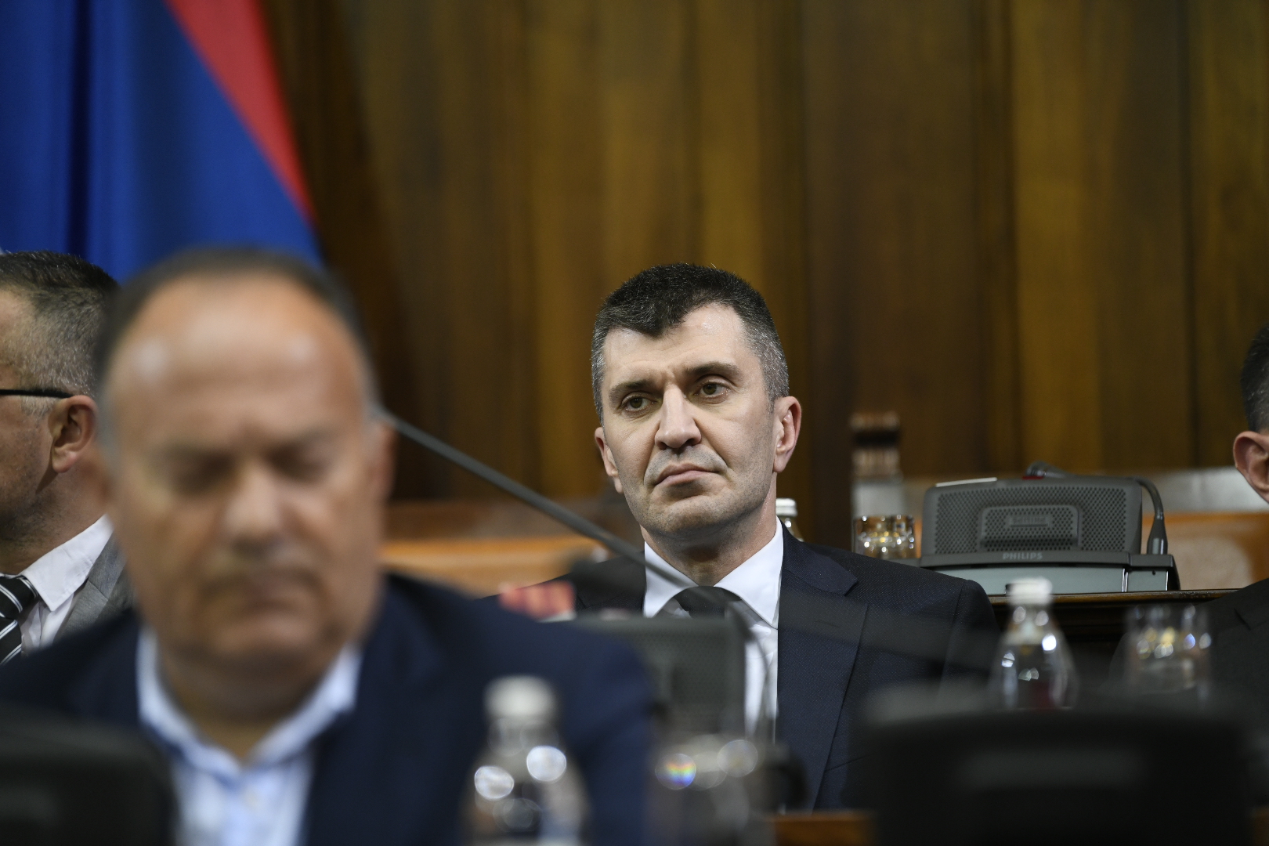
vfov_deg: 8.1
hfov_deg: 12.1
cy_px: 423
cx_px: 634
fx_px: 5992
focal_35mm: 170
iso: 1600
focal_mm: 170
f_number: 2.8
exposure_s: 1/250
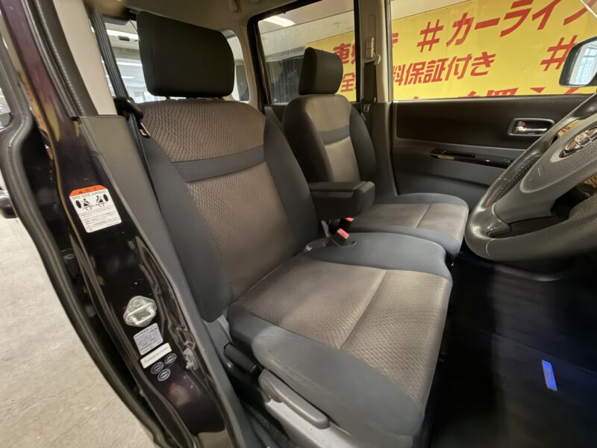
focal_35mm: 14
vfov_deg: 85.7
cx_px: 298
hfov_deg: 102.1
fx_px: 241
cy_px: 224
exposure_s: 1/33
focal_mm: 2.22
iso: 1600
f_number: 2.2
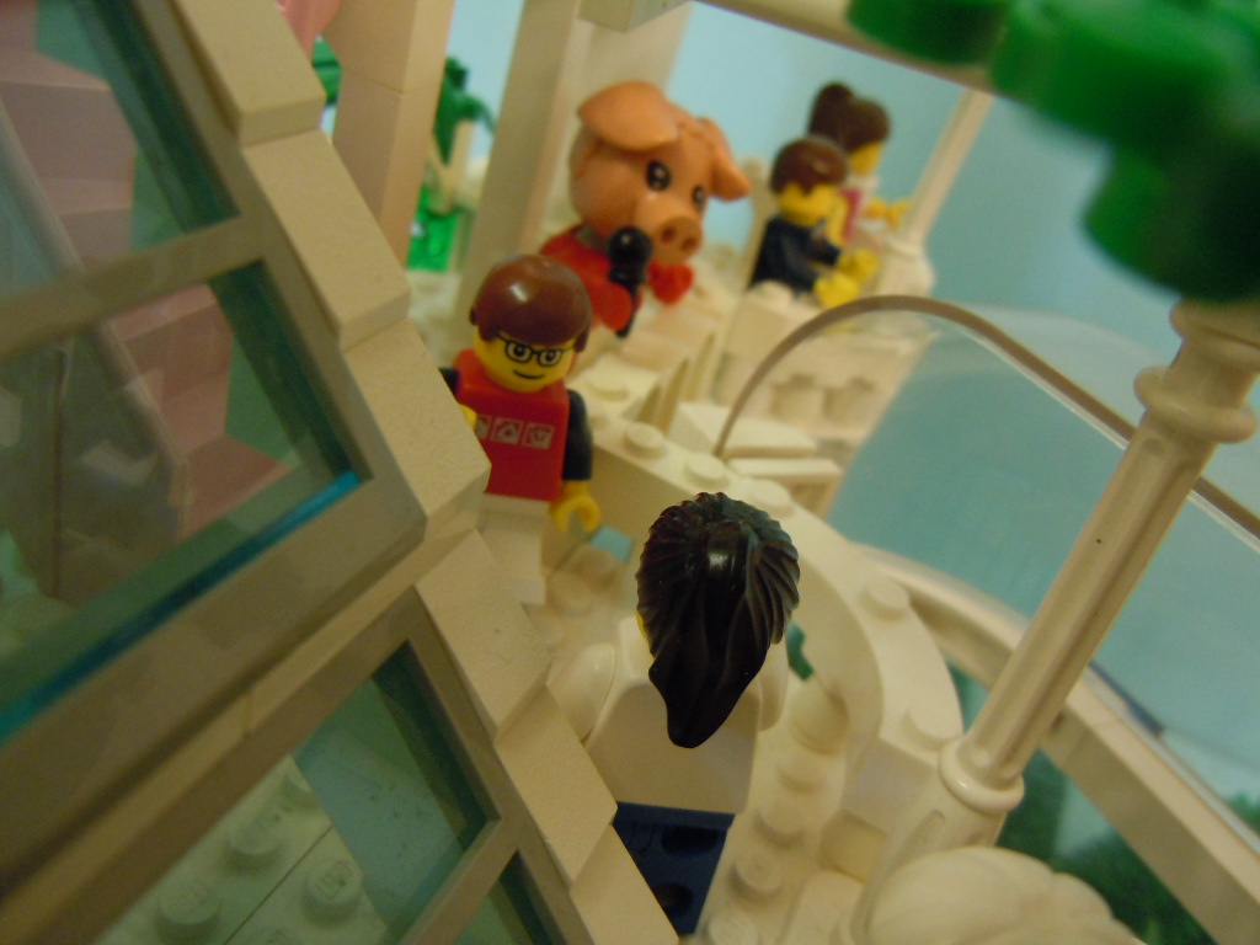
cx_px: 630
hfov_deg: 60.0
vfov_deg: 46.8
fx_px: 1092
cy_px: 472
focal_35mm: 30
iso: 400
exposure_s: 1/8
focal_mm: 5.4
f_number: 3.5
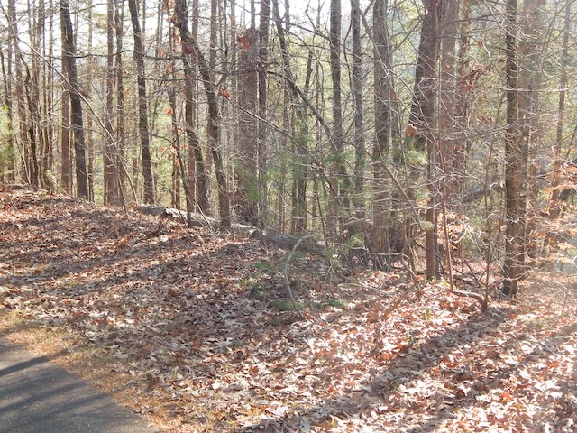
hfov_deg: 35.5
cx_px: 288
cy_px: 216
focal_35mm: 54
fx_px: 900
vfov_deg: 27.0
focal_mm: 9.7
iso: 125
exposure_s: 1/100
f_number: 3.8
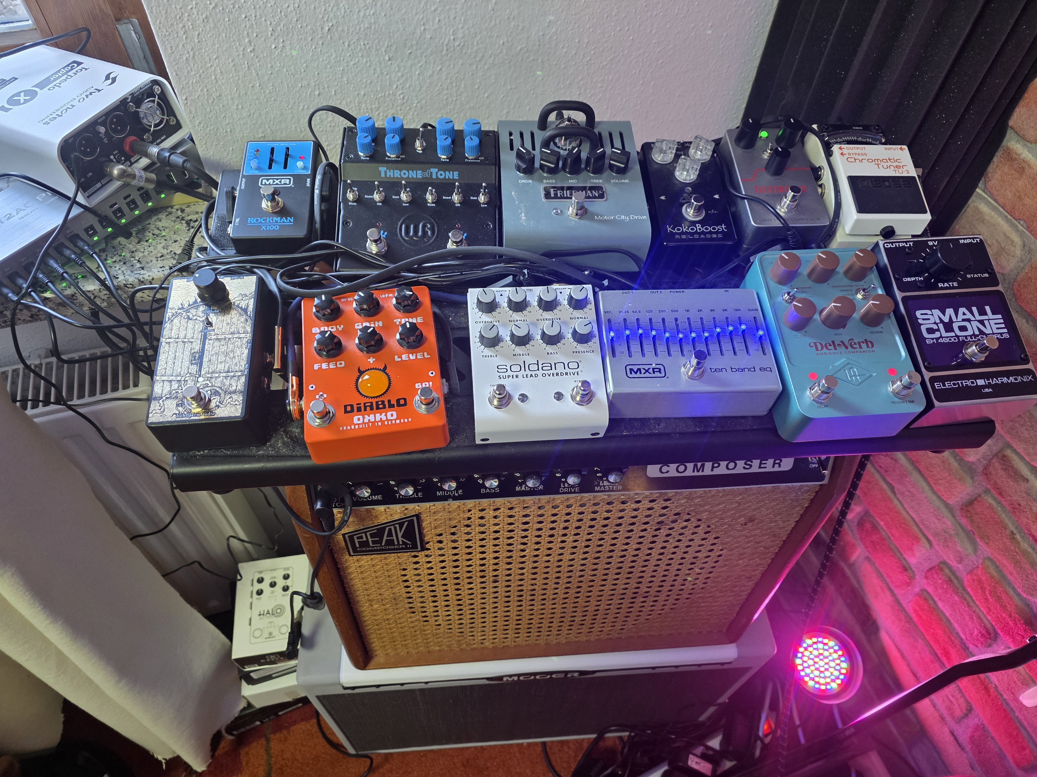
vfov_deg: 58.9
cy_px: 388
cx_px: 518
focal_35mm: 23
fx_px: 689
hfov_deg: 73.9
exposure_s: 1/100
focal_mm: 6.3
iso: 320
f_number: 1.7
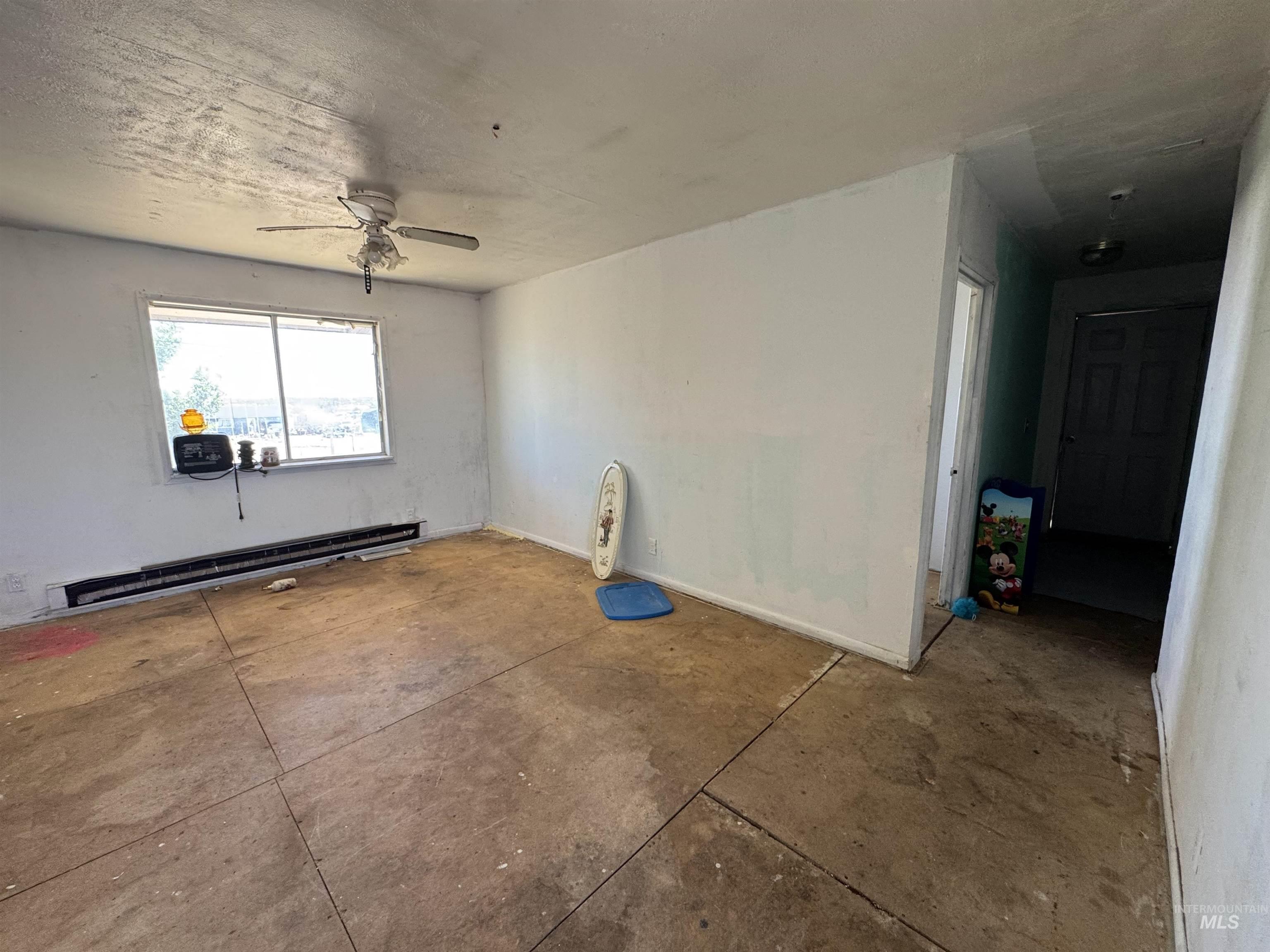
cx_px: 635
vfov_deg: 85.7
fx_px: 514
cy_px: 476
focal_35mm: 14
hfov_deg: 102.1
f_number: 2.2
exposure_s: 1/99
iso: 160
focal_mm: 2.22
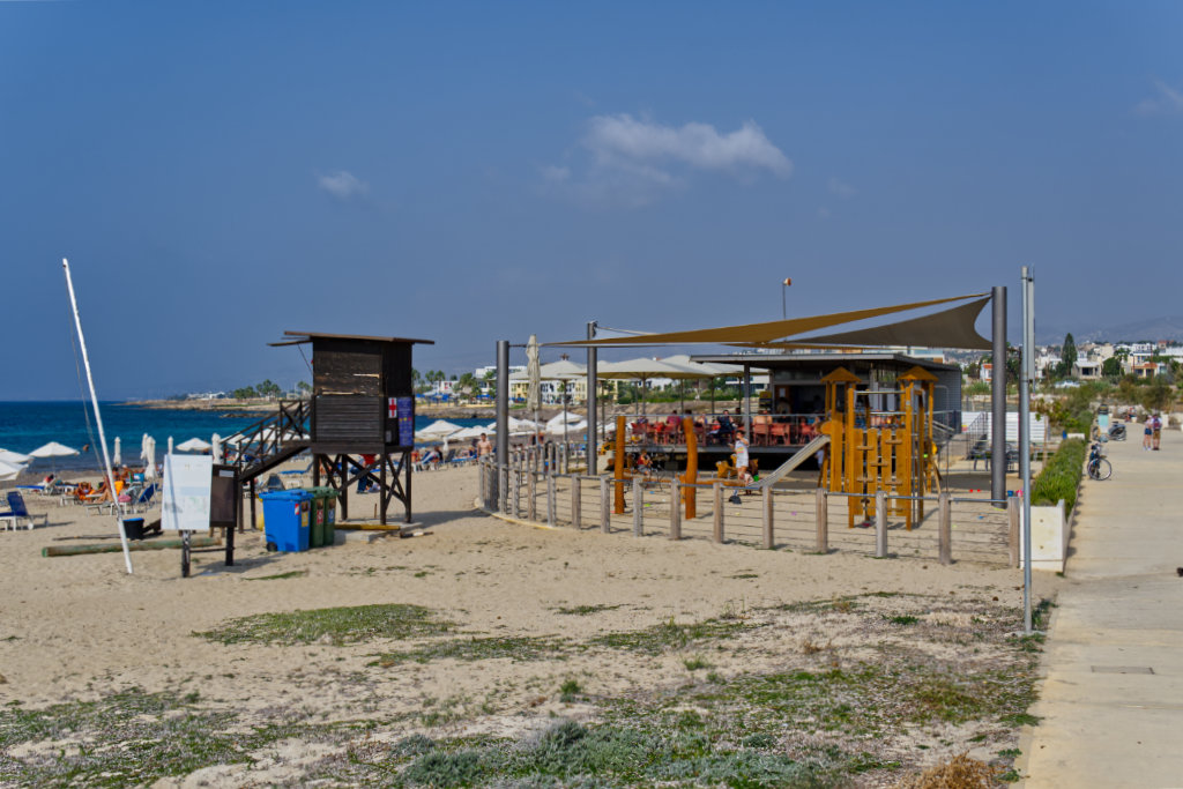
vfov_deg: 29.9
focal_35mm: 45
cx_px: 592
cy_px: 394
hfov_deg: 43.6
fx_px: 1479
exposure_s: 1/1250
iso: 100
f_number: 5
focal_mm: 30
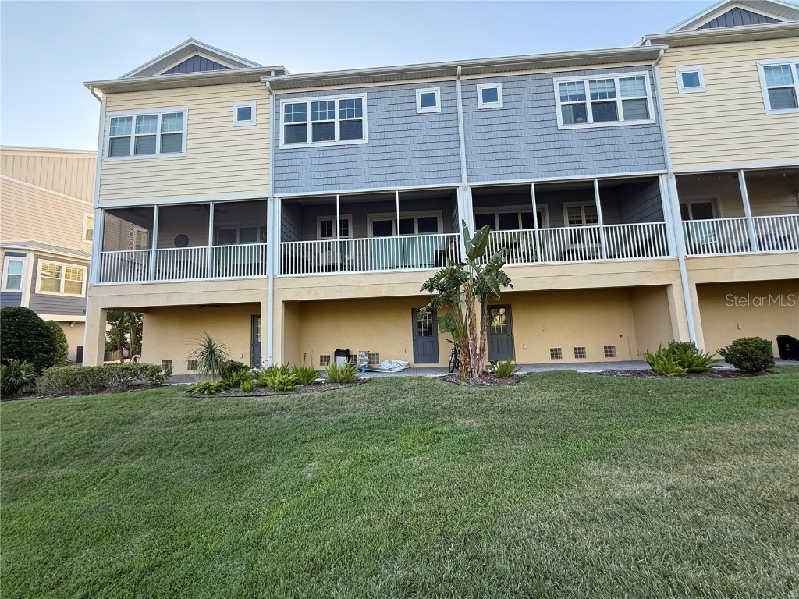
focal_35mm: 14
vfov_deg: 85.7
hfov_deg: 102.1
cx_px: 400
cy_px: 300
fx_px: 323
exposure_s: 1/203
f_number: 2.2
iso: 50
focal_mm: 2.22
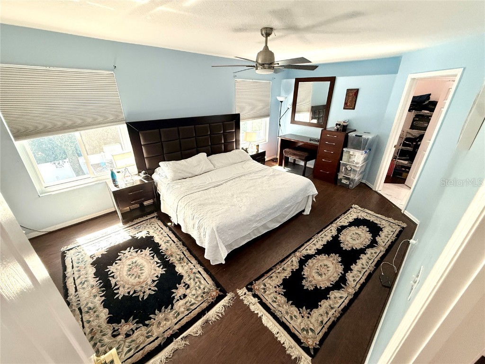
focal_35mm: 14
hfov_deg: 102.1
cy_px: 182
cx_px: 242
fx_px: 196
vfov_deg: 85.7
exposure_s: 1/120
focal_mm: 2.22
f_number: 2.2
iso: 250
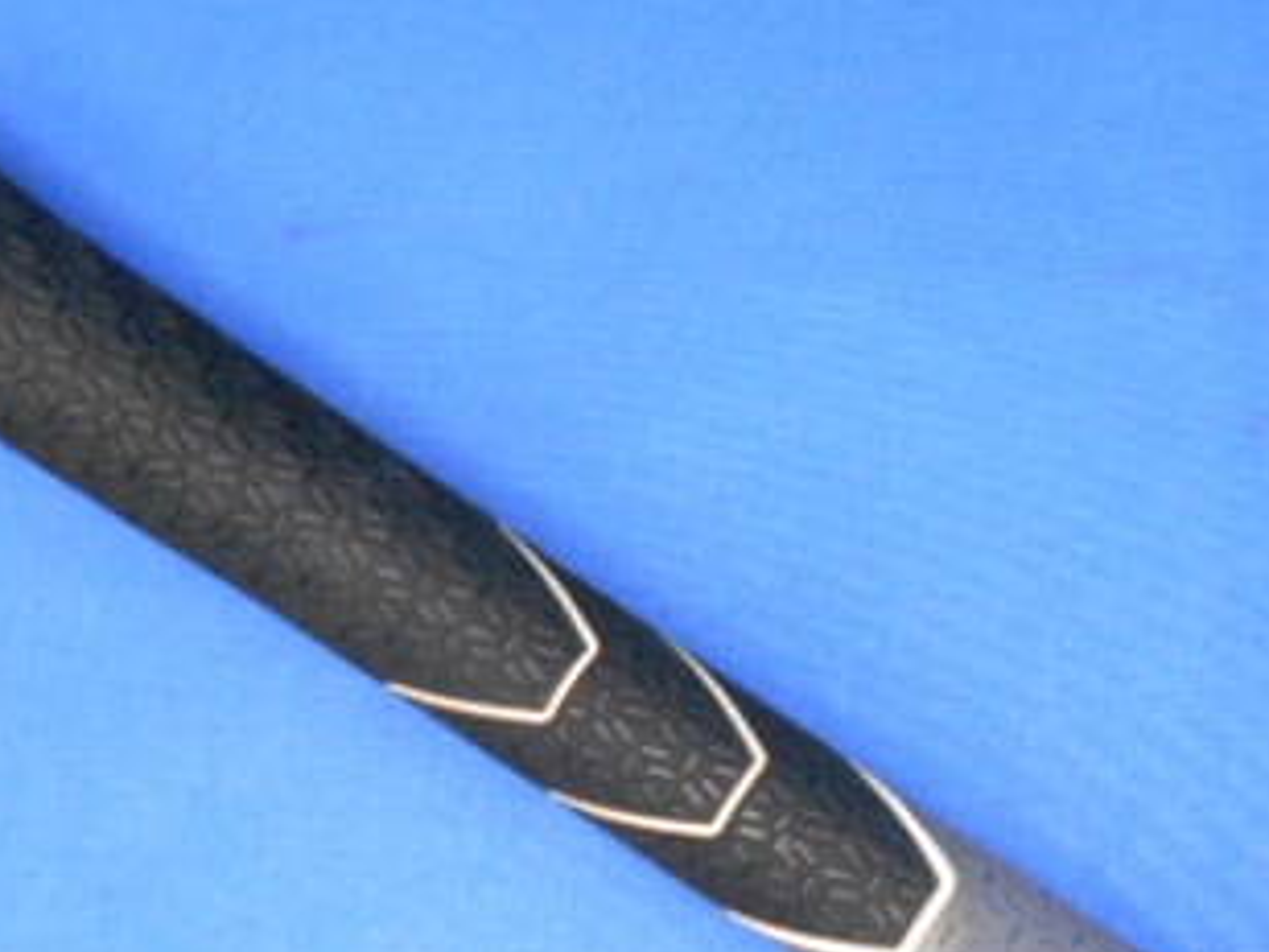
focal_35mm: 54
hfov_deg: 35.1
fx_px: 1980
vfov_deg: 26.1
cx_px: 873
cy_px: 878
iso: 400
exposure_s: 1/25
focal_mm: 4.6
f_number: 3.2
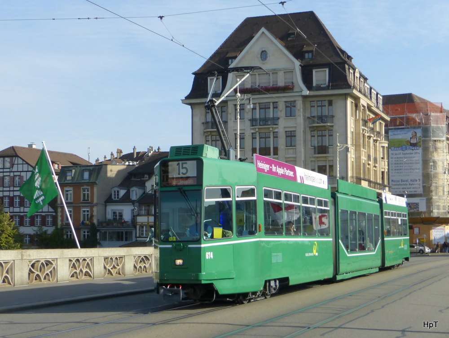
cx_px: 224
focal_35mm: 40
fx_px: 520
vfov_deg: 36.0
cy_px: 169
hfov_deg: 46.7
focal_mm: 6.9
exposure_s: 1/800
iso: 100
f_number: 3.9
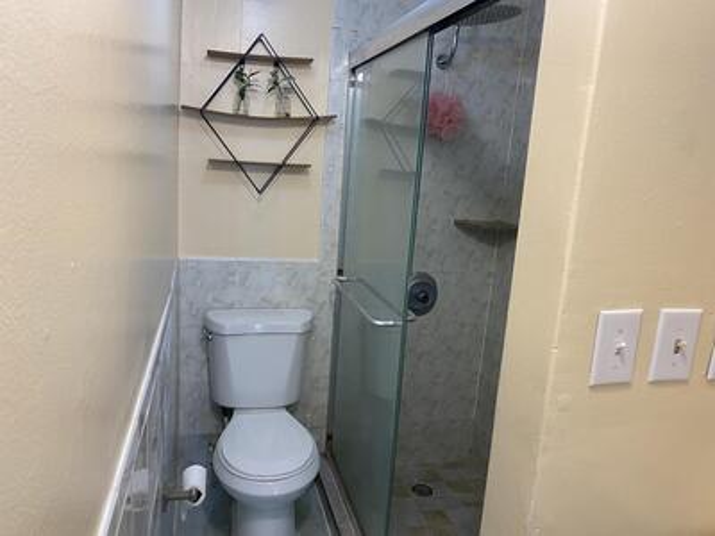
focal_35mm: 26
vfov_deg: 53.1
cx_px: 358
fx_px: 537
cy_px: 268
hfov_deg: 67.3
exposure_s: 1/60
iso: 80
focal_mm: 4.25
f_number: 1.8
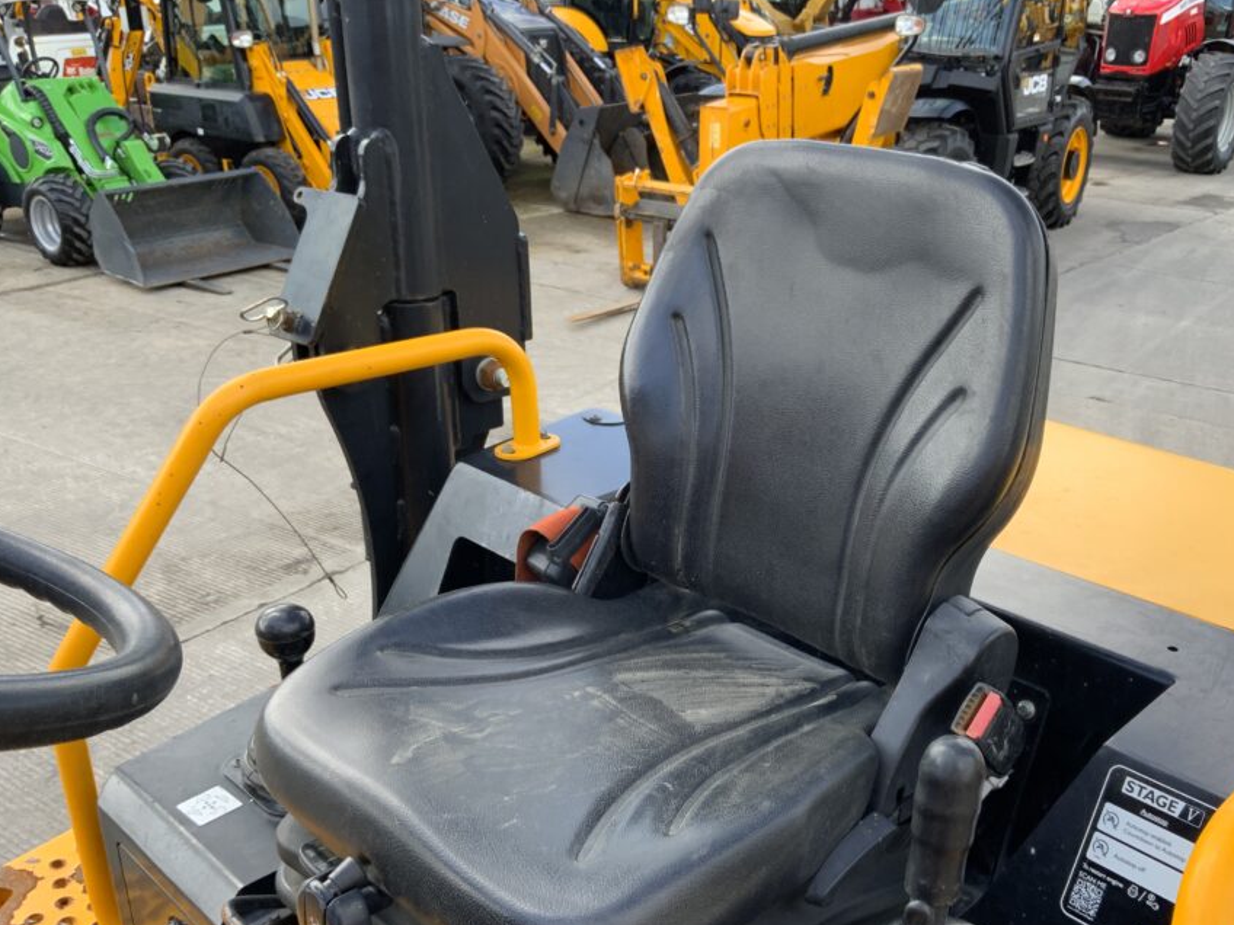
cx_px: 712
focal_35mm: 35
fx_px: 1248
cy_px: 548
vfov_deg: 40.5
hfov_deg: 52.4
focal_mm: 3
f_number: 1.8
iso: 16
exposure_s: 1/289
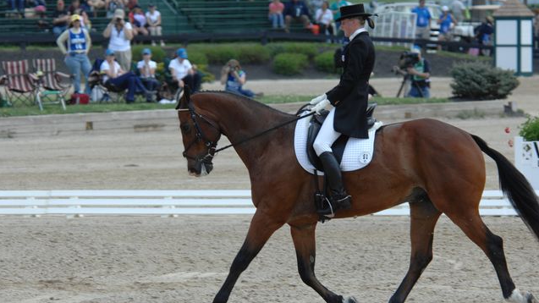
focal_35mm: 308
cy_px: 172
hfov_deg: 7.0
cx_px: 269
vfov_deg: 3.9
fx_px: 4394
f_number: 5.3
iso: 200
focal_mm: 195
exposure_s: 1/500
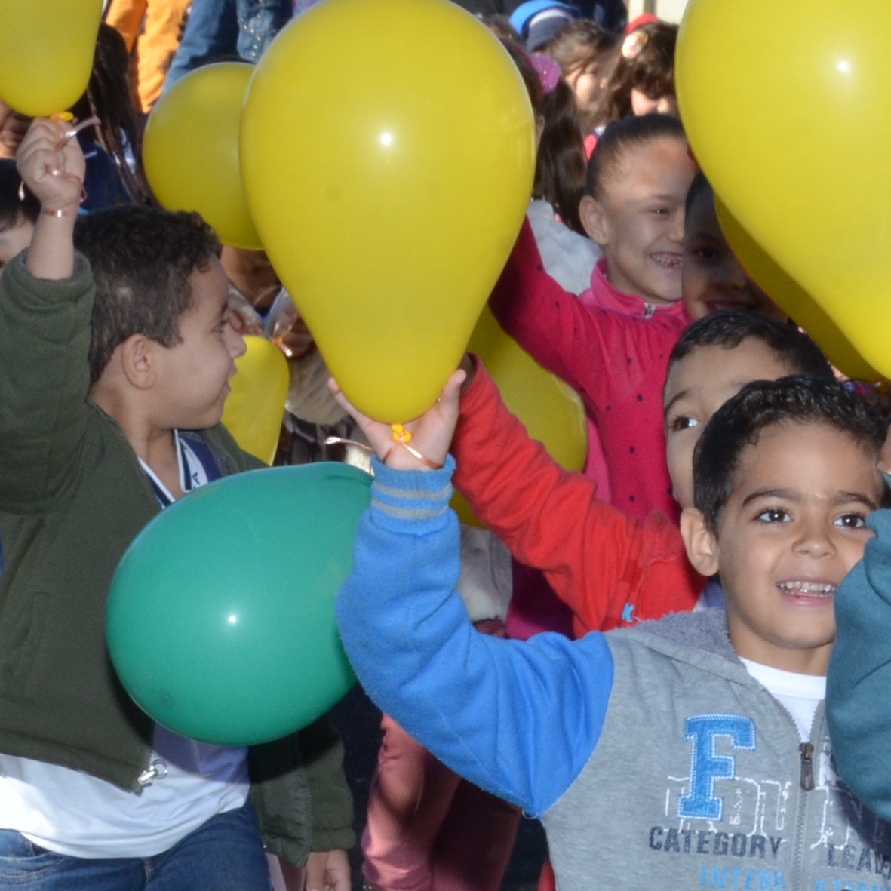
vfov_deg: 8.8
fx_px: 5795
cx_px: 760
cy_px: 620
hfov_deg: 8.8
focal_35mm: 199
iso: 800
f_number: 18
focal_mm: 50
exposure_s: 1/250
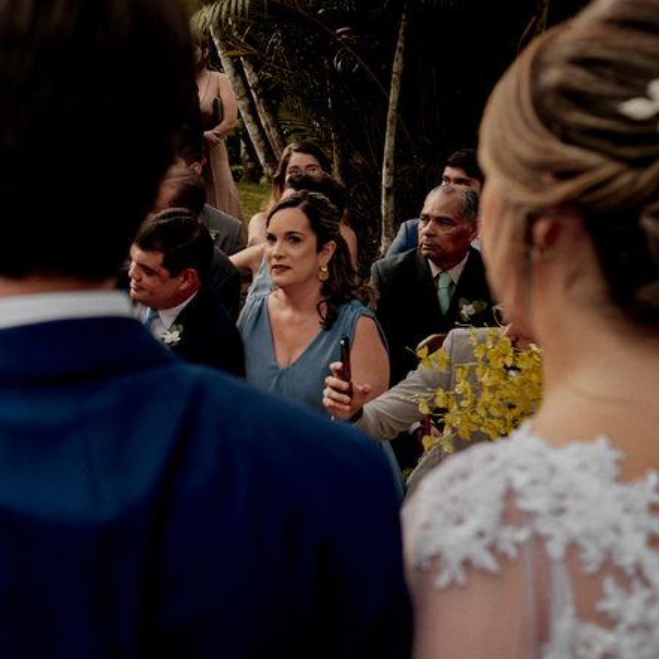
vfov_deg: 21.4
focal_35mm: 81
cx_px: -88
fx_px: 1745
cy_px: 346
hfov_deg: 20.3
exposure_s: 1/200
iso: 100
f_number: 4
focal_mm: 35
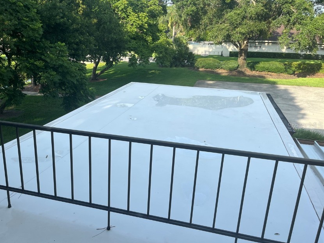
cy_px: 125
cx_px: 125
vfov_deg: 44.2
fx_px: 300
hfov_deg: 56.3
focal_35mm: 32
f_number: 1.6
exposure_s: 1/1009
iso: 50
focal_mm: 5.1
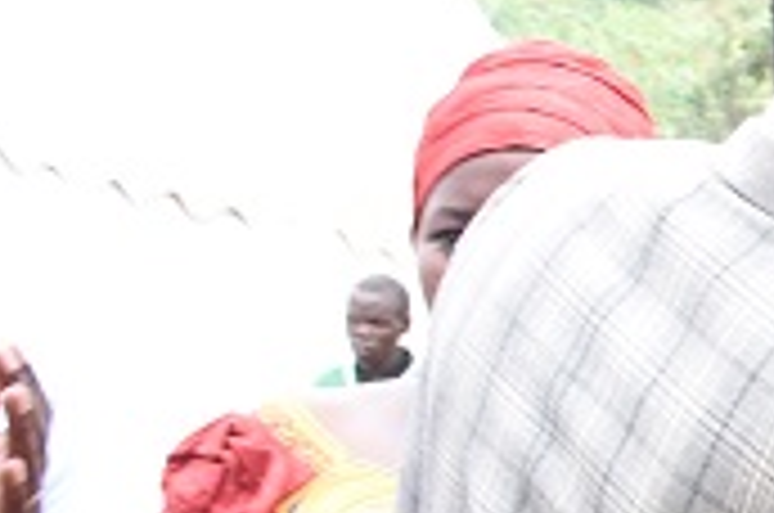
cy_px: 756
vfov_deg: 7.0
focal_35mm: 192
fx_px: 4120
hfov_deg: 9.3
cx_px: 2007
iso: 320
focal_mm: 22
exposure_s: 1/100
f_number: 7.1
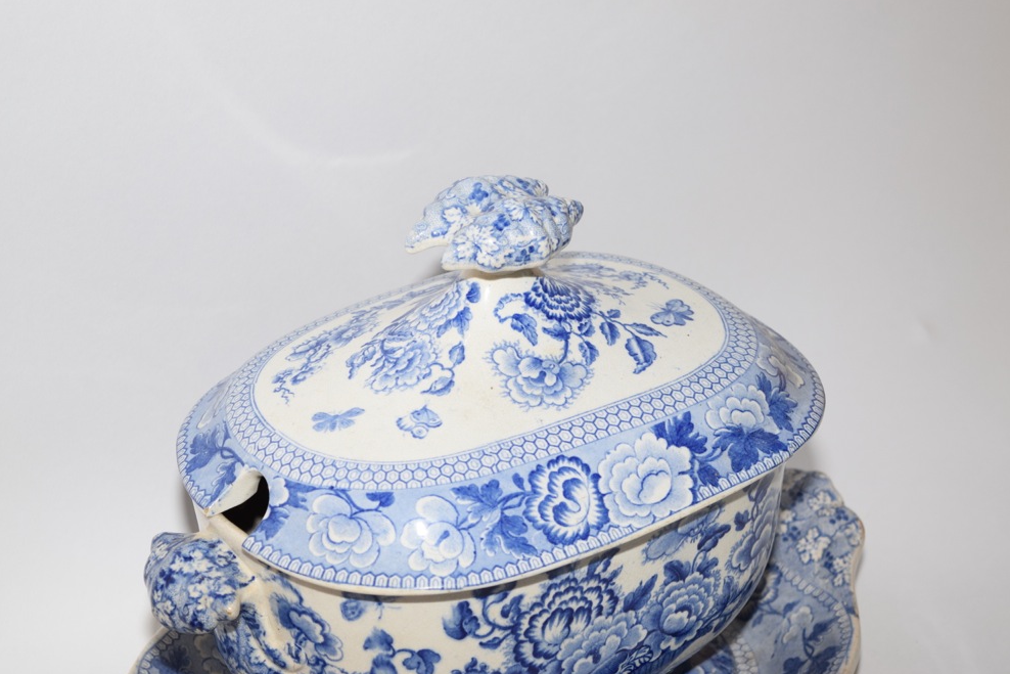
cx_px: 500
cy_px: 338
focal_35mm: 84
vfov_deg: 16.4
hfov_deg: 24.3
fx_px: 2343
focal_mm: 55
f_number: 5.6
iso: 640
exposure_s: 1/60
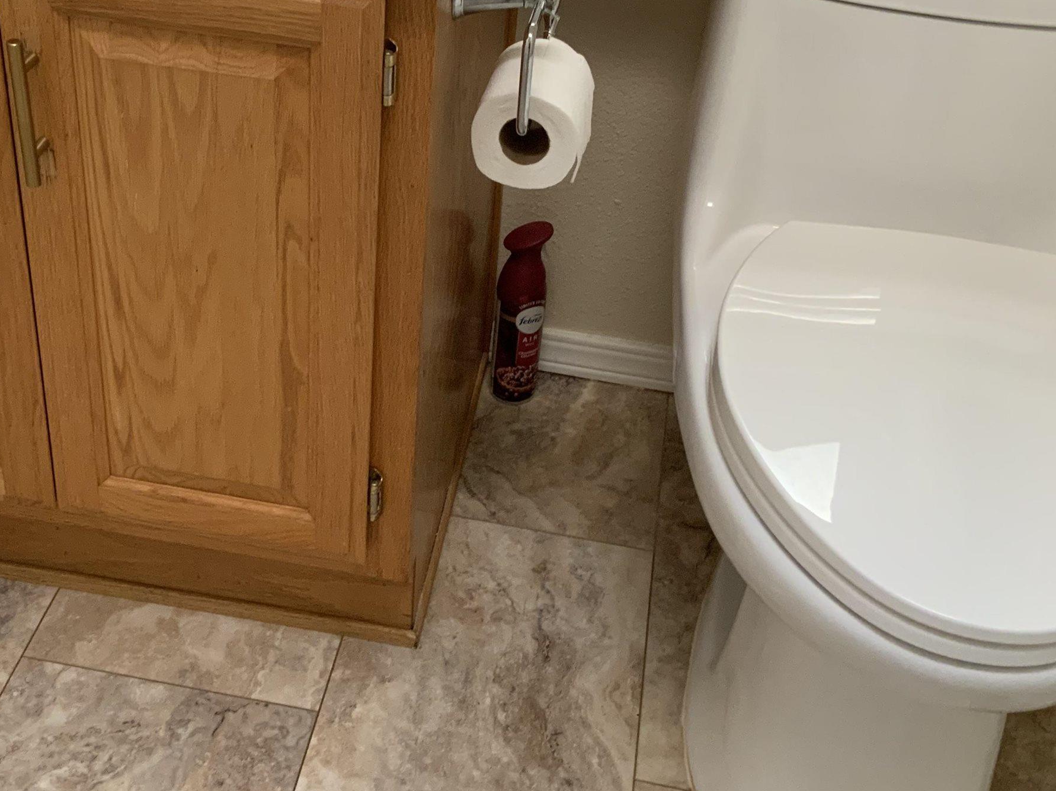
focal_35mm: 50
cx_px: 412
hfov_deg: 38.0
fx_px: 1525
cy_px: 253
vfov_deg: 28.9
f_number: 1.8
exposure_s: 1/60
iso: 200
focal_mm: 3
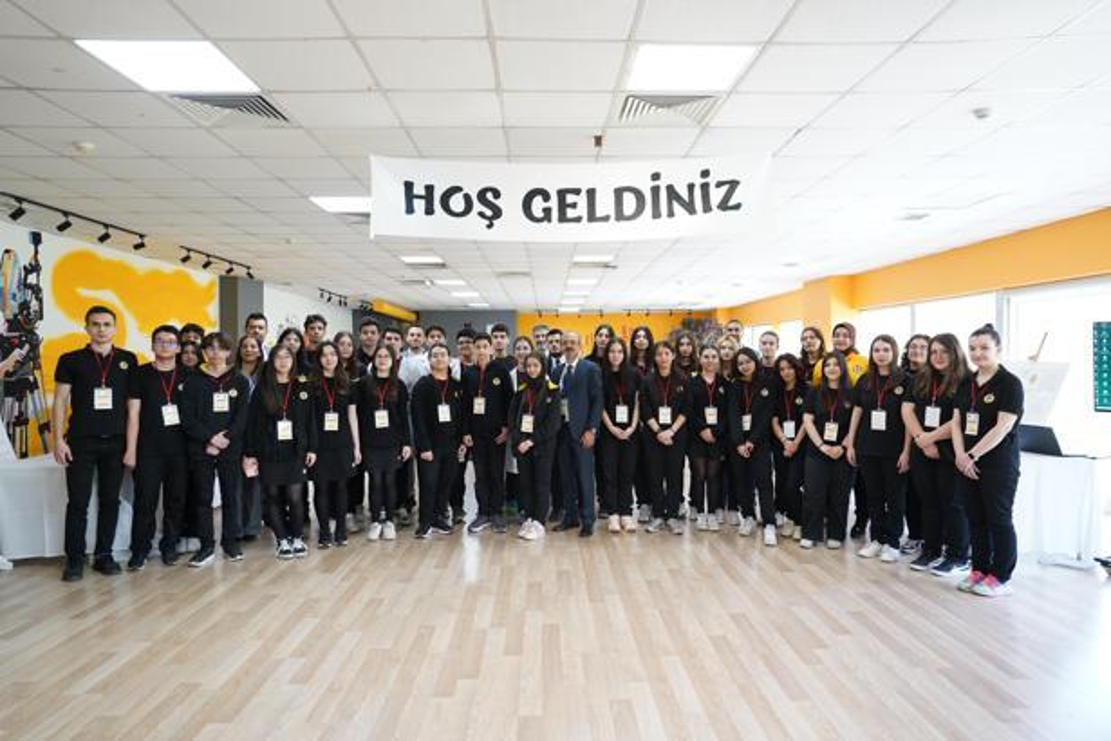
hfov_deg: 76.1
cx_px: 556
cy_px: 370
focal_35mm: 23
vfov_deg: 55.1
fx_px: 710
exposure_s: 1/200
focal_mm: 23
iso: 1600
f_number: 3.2
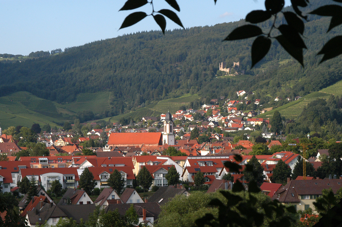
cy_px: 114
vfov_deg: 14.7
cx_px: 171
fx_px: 883
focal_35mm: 93
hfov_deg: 21.9
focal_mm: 62
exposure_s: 1/400
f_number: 10
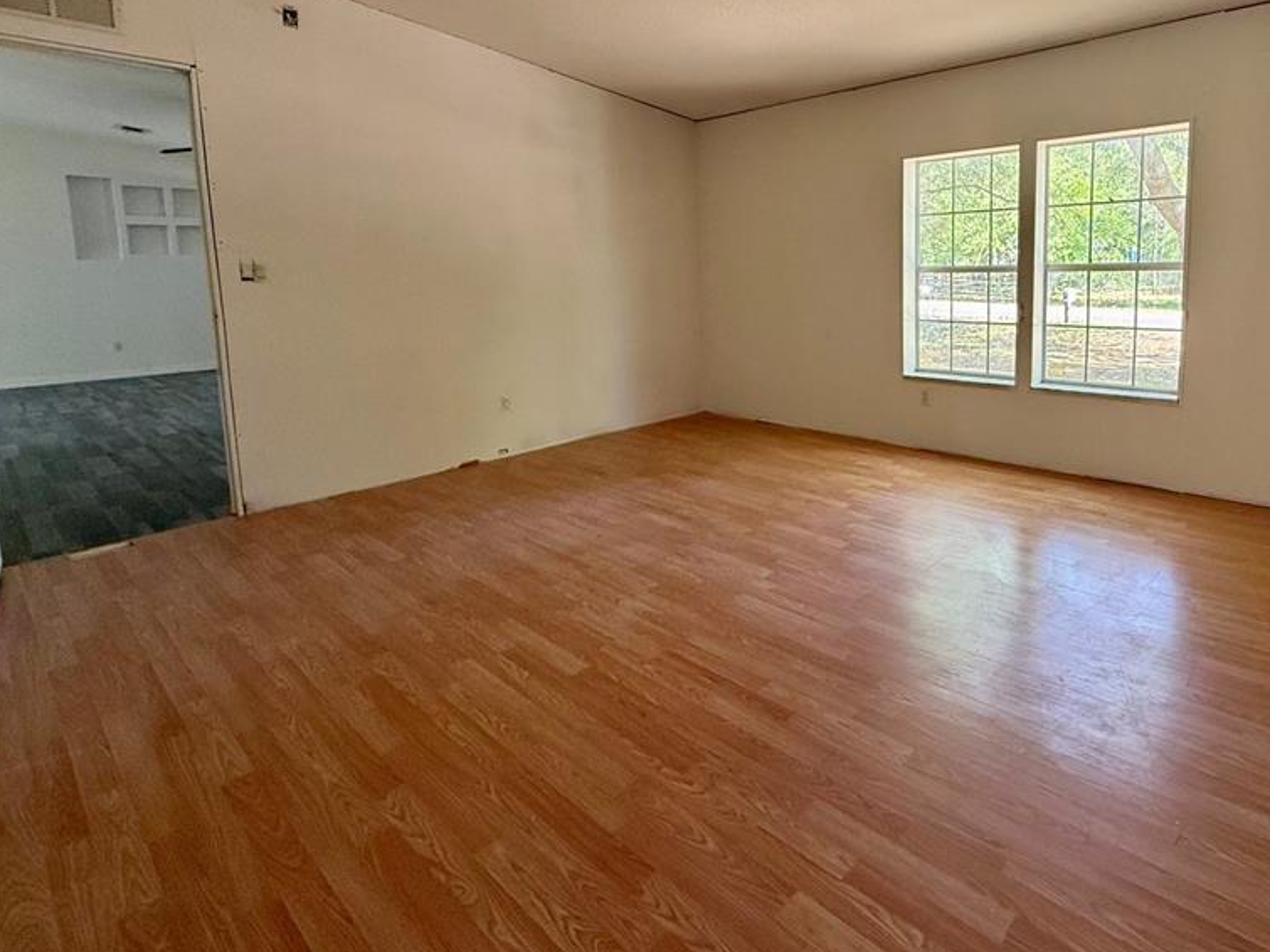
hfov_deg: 82.0
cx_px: 839
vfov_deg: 67.3
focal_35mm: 19
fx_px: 697
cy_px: 340
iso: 200
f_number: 2.2
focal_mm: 2.22
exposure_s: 1/99
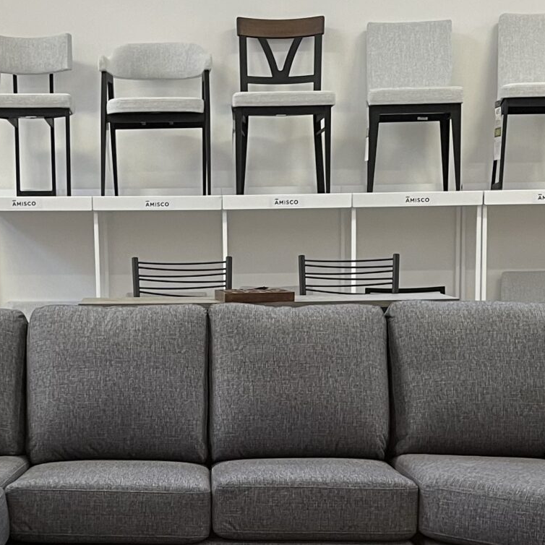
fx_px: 1389
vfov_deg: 21.9
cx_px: 197
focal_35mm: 78
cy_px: 449
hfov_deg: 22.1
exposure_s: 1/60
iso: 200
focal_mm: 5.1
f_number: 1.6
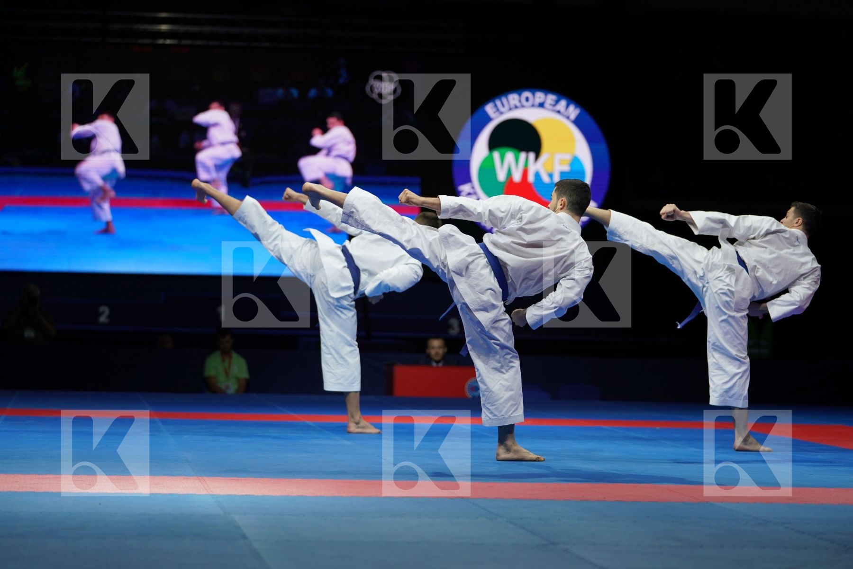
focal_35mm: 105
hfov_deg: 19.5
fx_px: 2488
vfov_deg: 13.0
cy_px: 284
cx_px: 426
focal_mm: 105
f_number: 2.8
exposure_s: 1/500
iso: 400
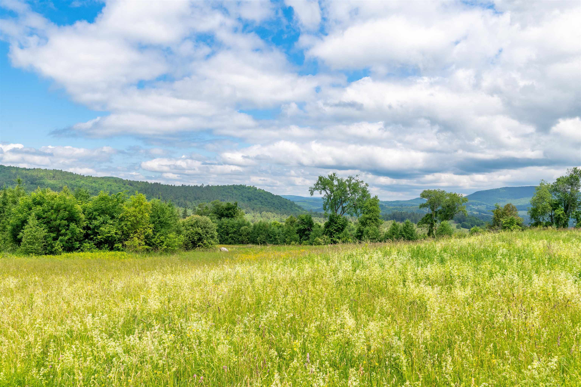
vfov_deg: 43.6
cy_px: 194
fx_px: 484
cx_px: 290
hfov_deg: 61.9
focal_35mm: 30
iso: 320
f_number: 9
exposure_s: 1/800
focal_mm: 30
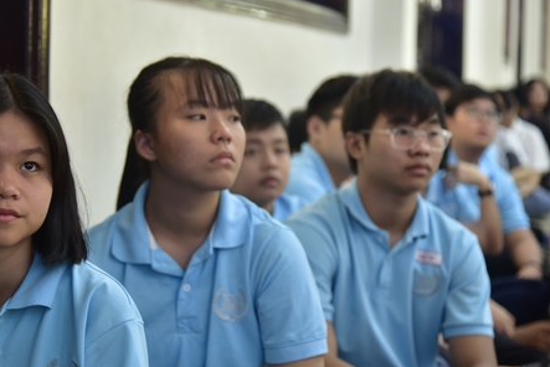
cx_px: 180
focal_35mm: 110
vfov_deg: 12.5
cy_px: 172
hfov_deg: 18.5
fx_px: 1682
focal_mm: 75
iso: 800
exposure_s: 1/25
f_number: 4
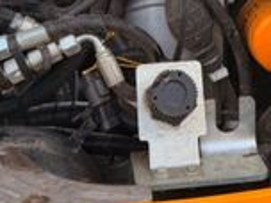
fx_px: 744
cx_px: 235
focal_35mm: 95
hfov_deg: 20.3
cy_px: -85
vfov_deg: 14.7
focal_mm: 6.76
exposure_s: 1/280
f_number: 1.78
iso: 80
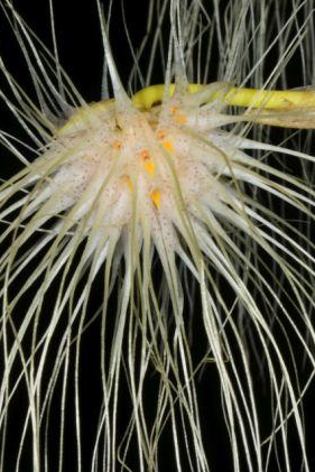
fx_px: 2872
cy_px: 443
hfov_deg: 6.3
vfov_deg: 9.3
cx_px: 205
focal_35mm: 219
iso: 200
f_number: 32
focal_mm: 90
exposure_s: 1/250
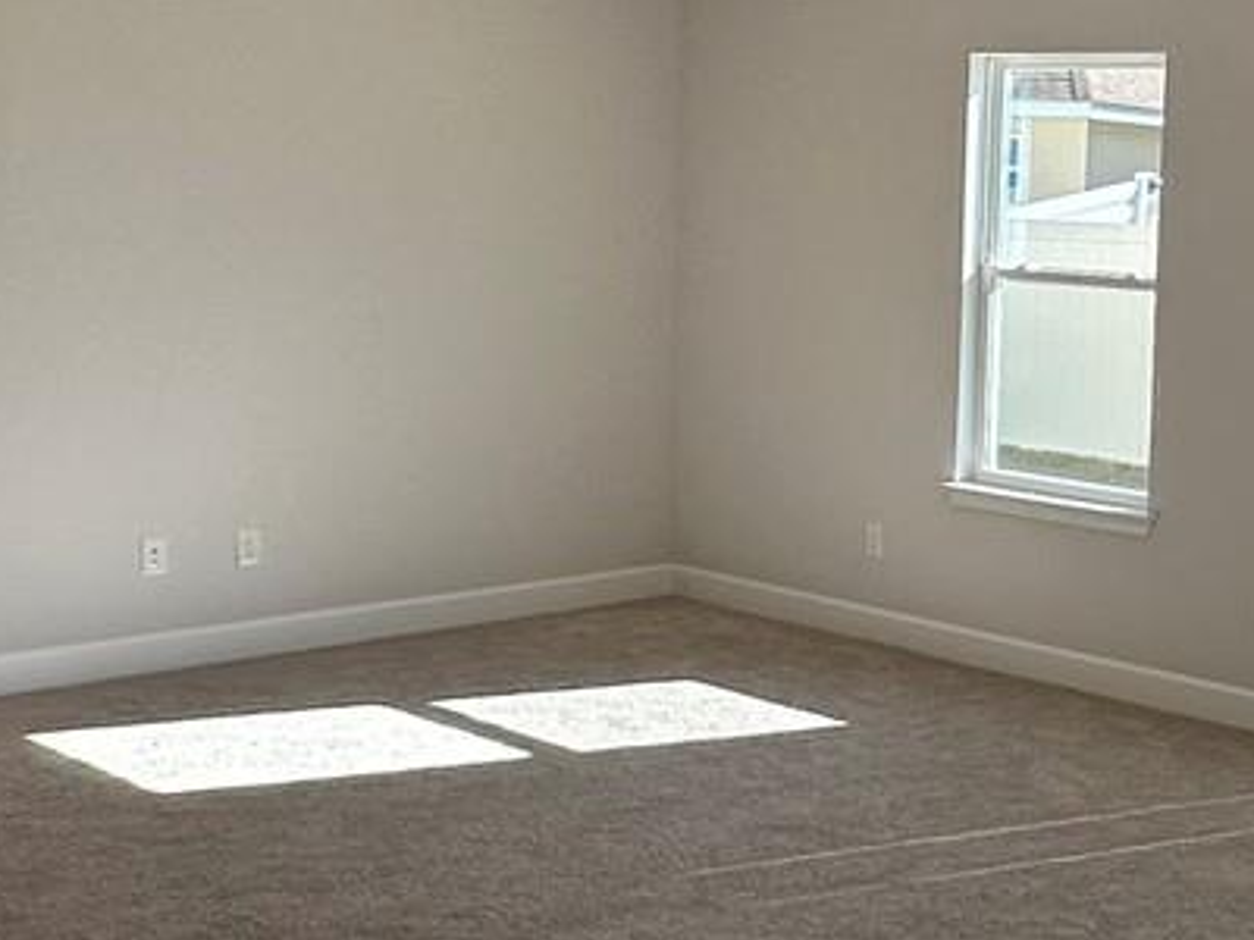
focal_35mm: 56
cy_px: 420
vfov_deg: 26.1
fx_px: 2029
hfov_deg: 31.5
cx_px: 1285
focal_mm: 2.22
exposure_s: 1/331
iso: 40
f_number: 2.2
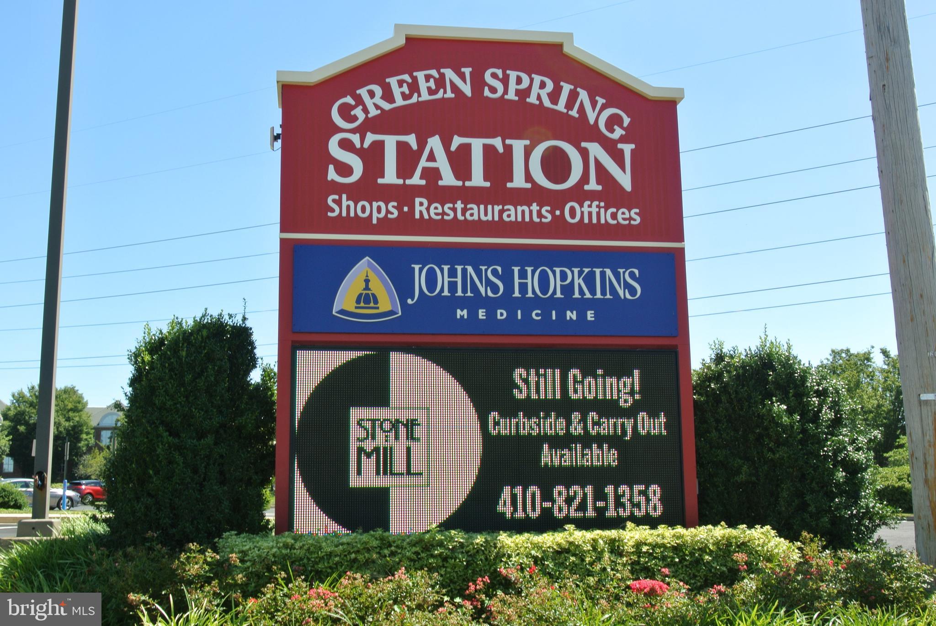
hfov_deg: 49.5
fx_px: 1015
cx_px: 468
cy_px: 313
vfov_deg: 34.3
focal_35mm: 39
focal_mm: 14.5
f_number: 10
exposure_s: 1/60
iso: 100
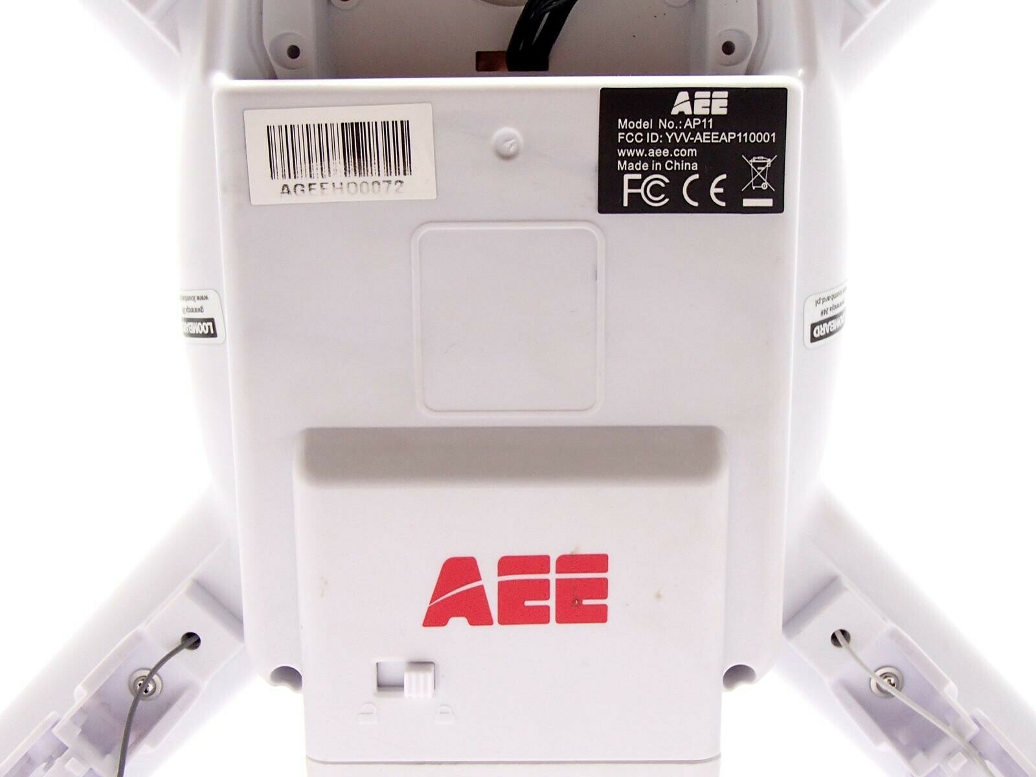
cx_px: 518
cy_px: 388
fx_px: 1107
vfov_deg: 38.7
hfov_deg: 50.1
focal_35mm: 37
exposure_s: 1/160
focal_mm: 6.64
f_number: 4.7
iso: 400
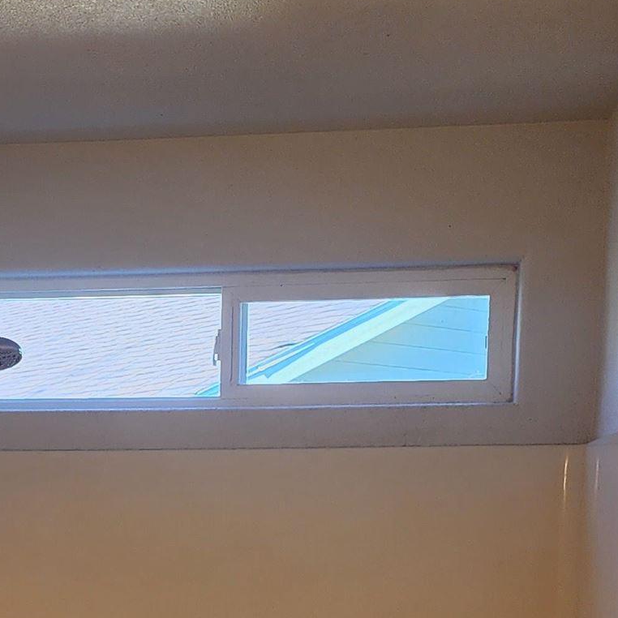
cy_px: 793
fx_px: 1656
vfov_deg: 19.6
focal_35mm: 82
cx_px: 84
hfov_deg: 20.8
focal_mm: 6.4
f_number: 1.8
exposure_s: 1/180
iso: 100
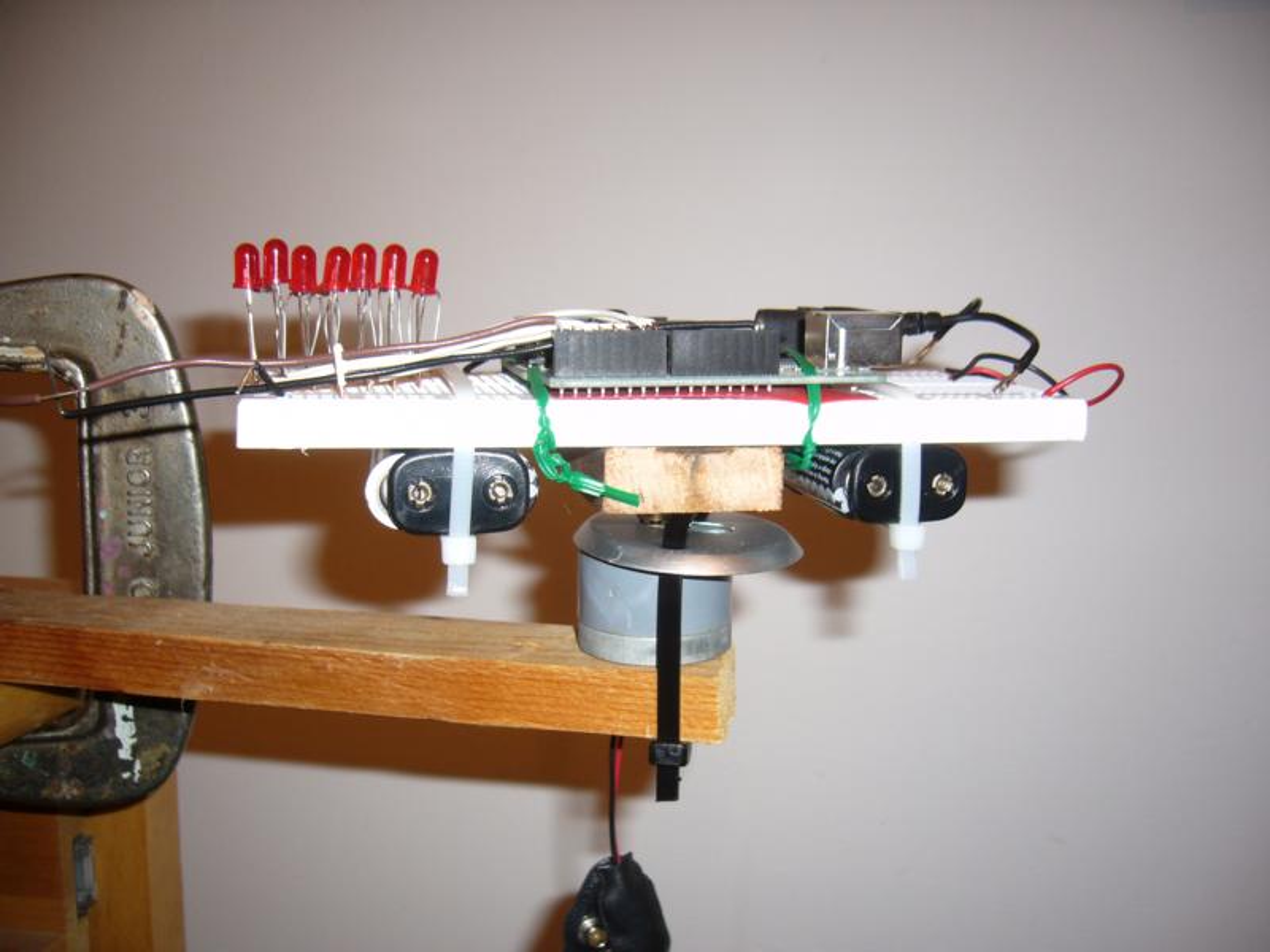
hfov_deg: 52.6
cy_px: 476
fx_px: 1284
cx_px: 635
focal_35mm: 35
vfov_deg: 40.7
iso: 100
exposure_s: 1/30
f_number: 2.8
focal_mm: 5.8
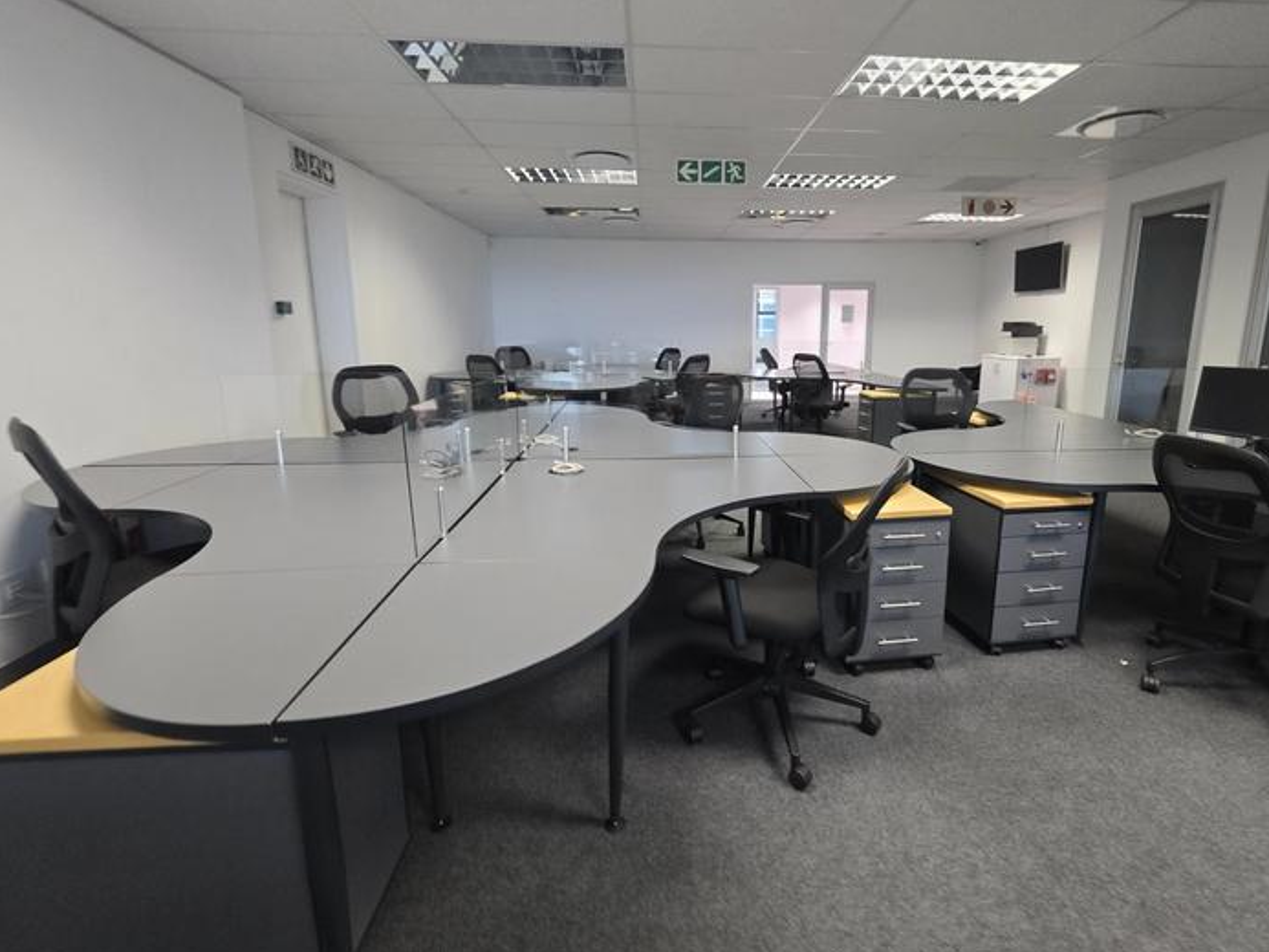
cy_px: 427
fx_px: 550
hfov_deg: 97.8
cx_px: 698
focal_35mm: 15
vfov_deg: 81.5
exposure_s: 1/50
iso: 250
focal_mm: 2.2
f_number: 1.9
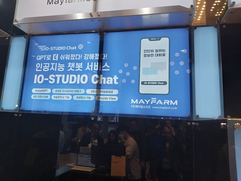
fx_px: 181
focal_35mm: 26
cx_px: 120
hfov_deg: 67.3
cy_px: 90
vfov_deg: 53.1
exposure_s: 1/60
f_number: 1.8
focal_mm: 4
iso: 25
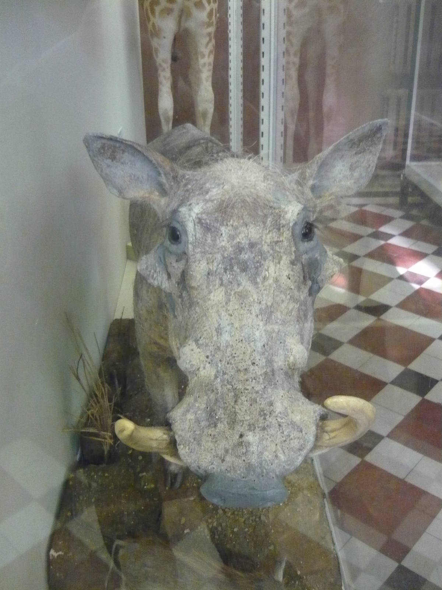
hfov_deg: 42.9
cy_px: 295
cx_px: 221
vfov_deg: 55.4
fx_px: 562
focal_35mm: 33
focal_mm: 5.5
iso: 800
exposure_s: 1/25
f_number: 2.8
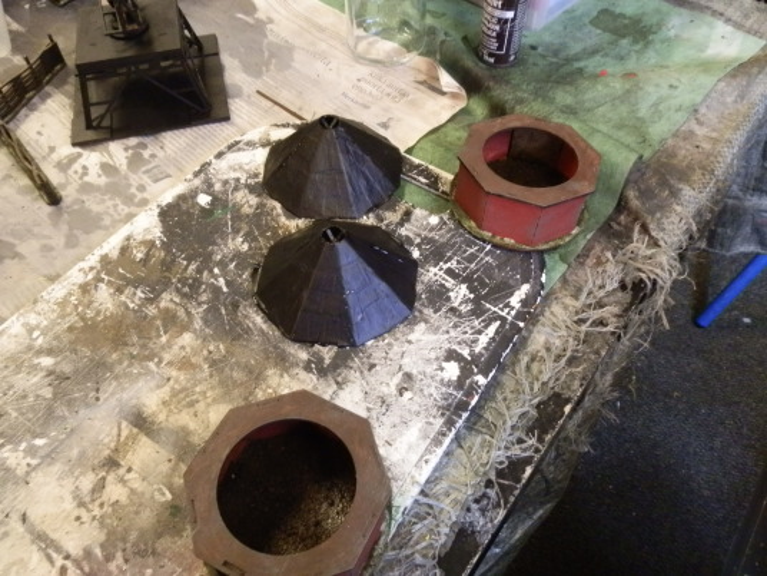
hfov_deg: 63.4
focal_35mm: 28
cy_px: 288
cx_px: 384
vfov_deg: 49.7
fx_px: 620
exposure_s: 1/20
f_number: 3.1
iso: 400
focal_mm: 5
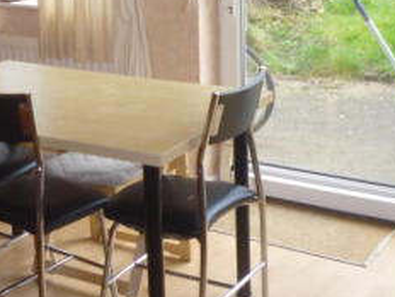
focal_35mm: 73
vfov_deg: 19.6
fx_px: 833
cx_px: 98
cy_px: 8
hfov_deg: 26.3
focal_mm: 5.2
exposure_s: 1/30
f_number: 3.3
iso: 125
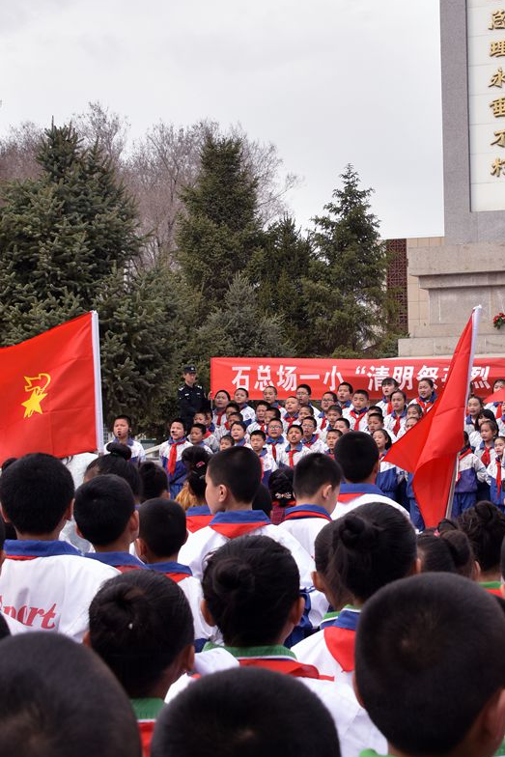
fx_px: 1367
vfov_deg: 30.9
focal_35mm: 65
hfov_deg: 20.8
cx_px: 344
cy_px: 350
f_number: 8
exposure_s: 1/500
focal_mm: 34
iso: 400
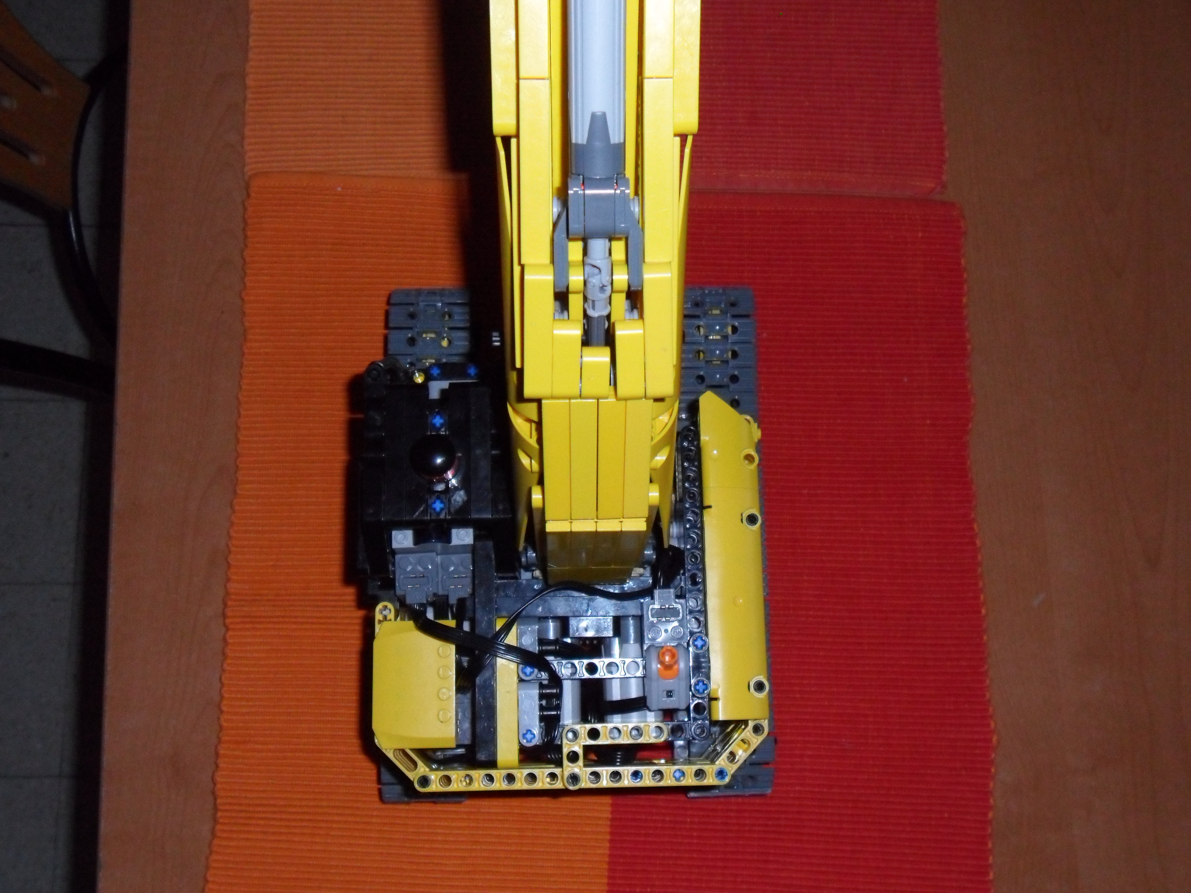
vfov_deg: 38.7
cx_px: 596
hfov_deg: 50.1
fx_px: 1273
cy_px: 446
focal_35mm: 37
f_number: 4
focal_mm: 6.6
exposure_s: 1/45
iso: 400
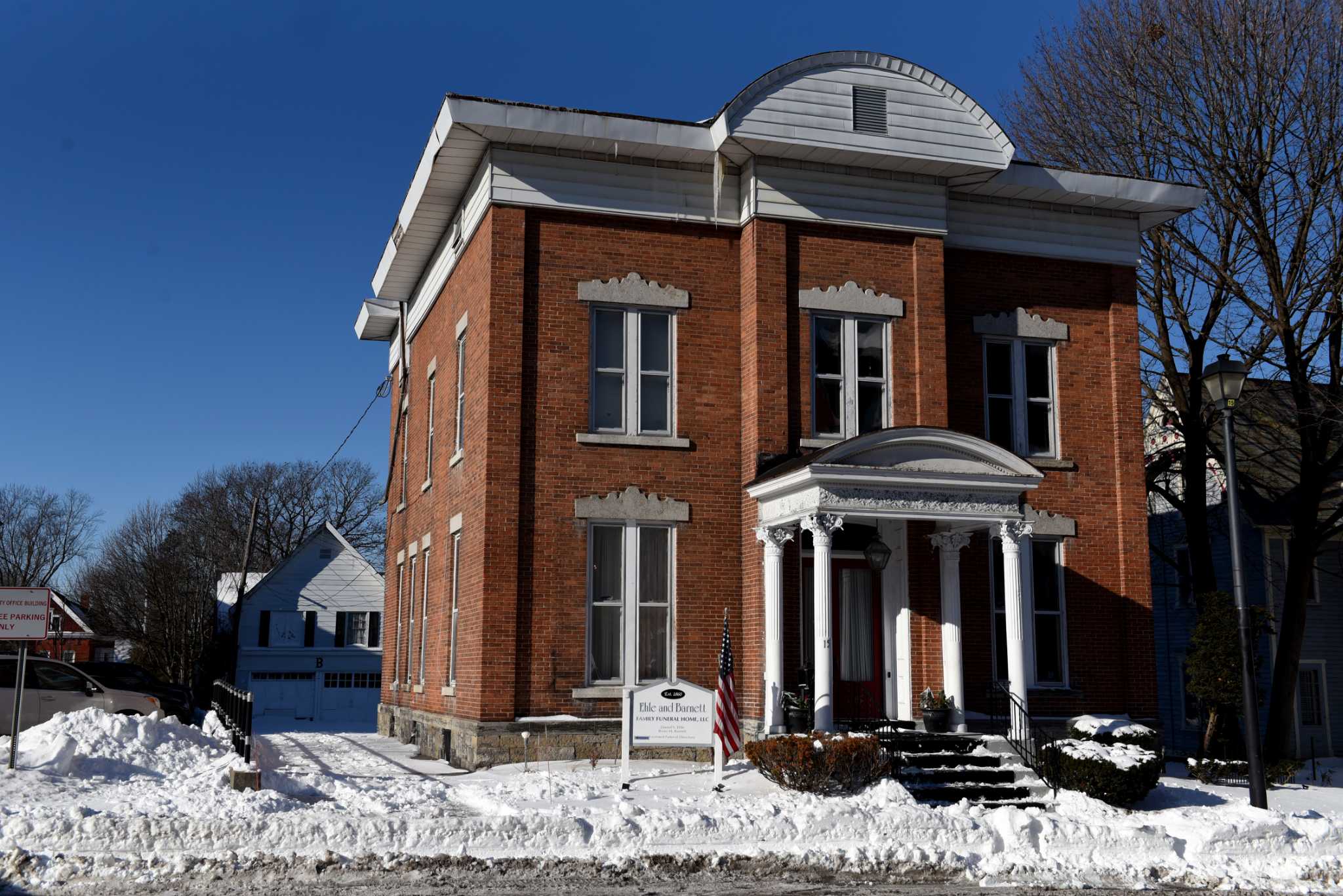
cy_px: 448
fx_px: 1418
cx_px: 672
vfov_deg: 35.1
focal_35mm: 38
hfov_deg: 50.7
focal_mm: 38
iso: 500
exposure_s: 1/4000
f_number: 8
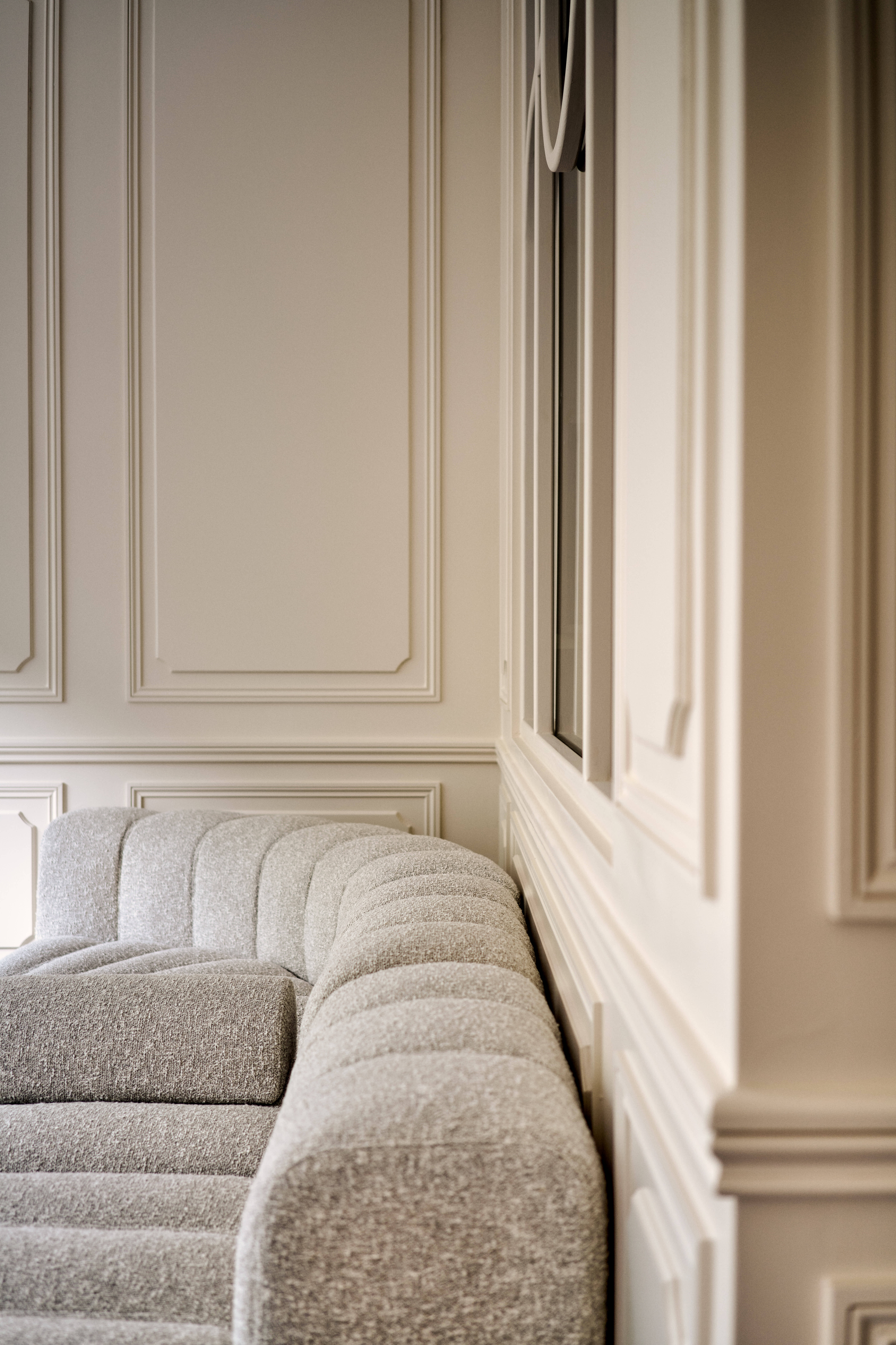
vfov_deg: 54.4
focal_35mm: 35
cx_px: 448
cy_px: 672
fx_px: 1307
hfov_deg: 37.9
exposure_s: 1/4
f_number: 2.8
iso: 80
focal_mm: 35
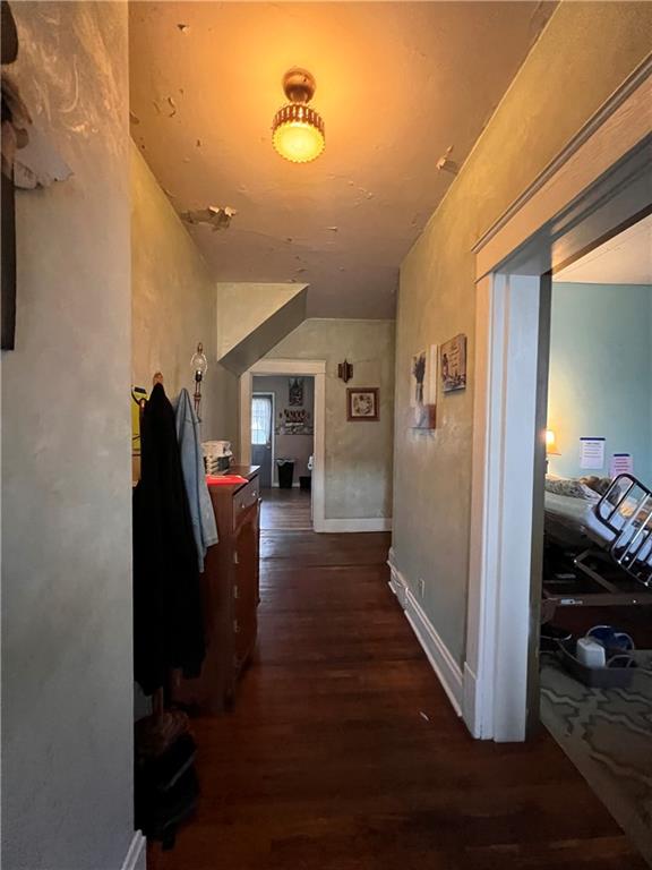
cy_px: 435
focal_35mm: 13
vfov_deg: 106.2
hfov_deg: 89.9
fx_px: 326
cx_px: 326
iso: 1250
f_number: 1.8
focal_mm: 1.57
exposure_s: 1/30
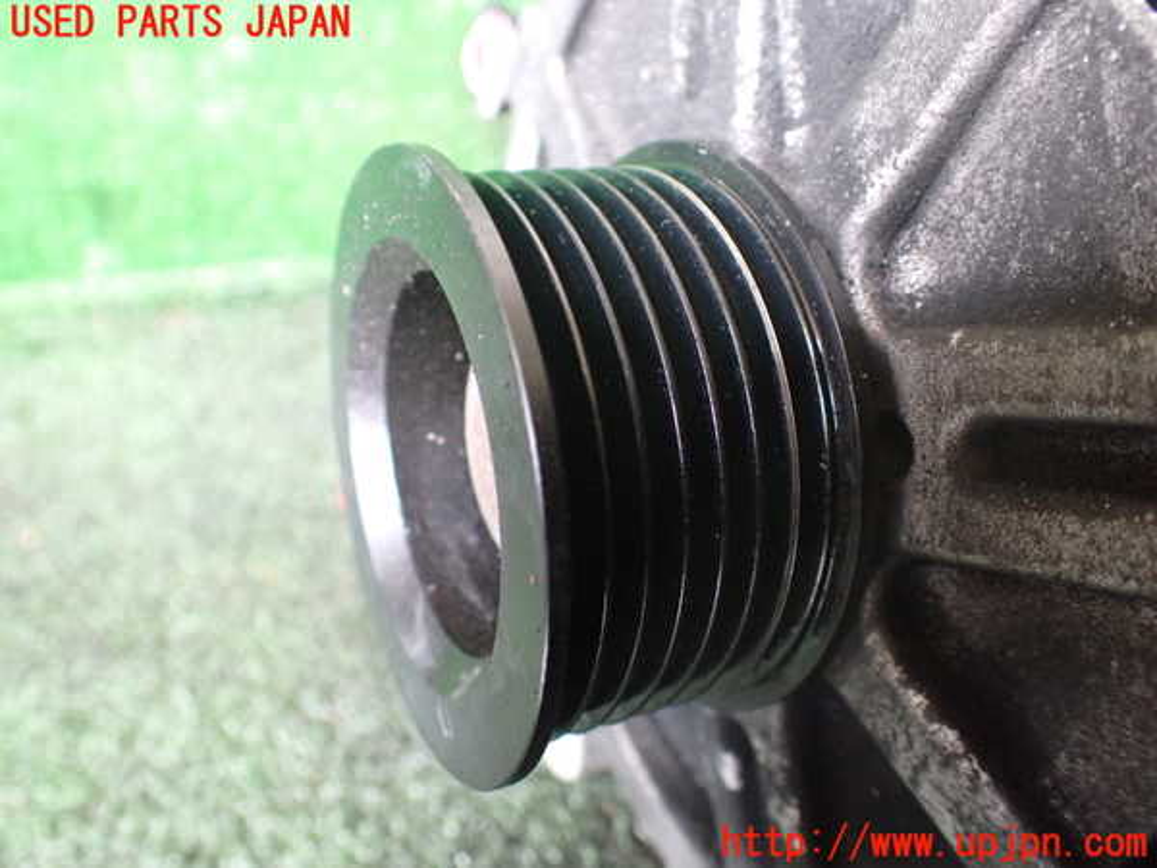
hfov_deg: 60.0
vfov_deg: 46.8
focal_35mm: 30
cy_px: 434
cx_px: 578
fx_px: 1003
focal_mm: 5.4
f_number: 2.3
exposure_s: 1/30
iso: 800
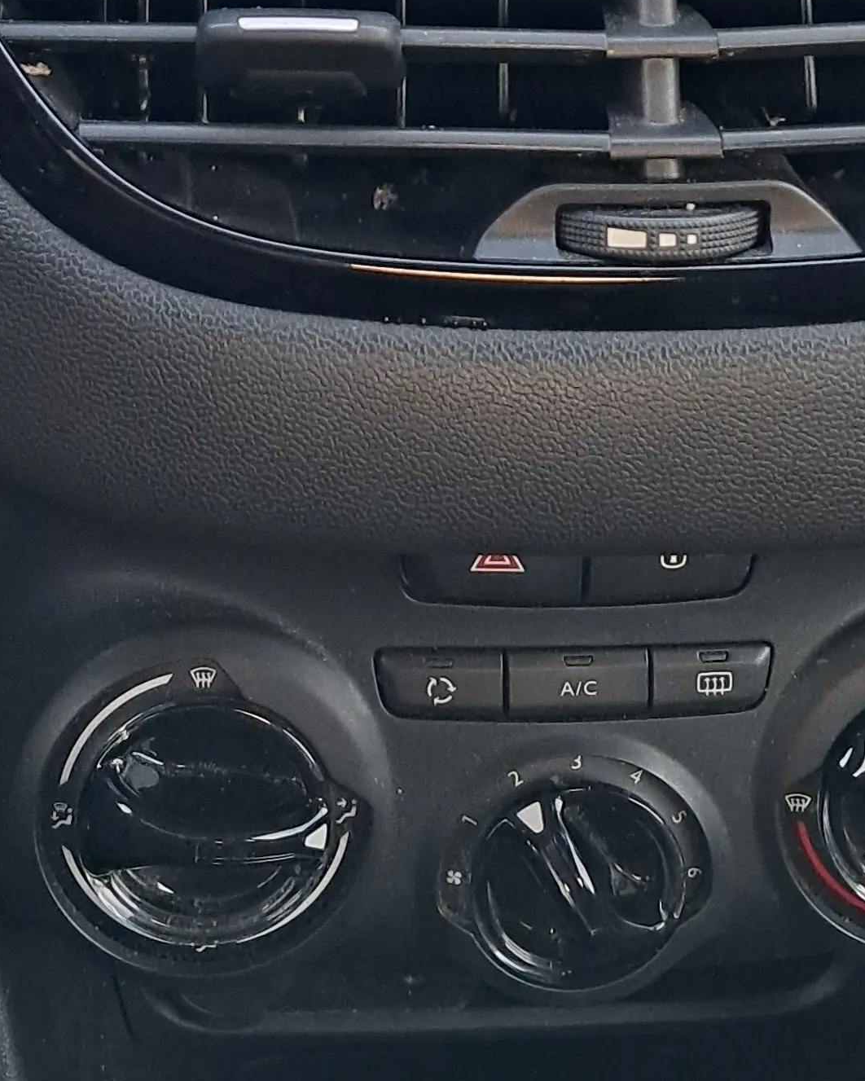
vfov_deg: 22.4
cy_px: -56
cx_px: 239
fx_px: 2591
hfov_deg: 18.8
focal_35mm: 81
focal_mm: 4
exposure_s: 1/60
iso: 400
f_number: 1.8
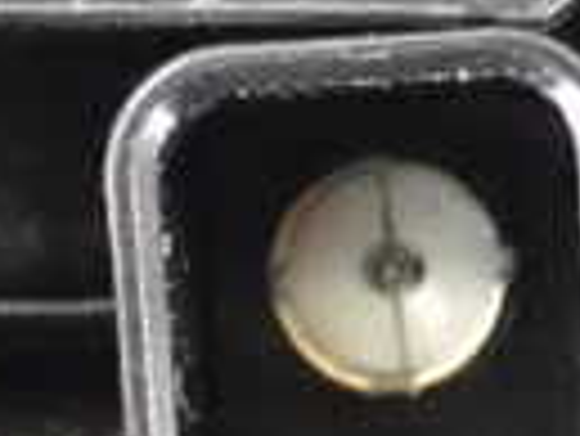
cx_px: 854
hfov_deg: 4.8
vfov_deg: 3.6
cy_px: -108
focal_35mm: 408
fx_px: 6843
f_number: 4.5
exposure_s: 1/40
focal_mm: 15.66
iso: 6400
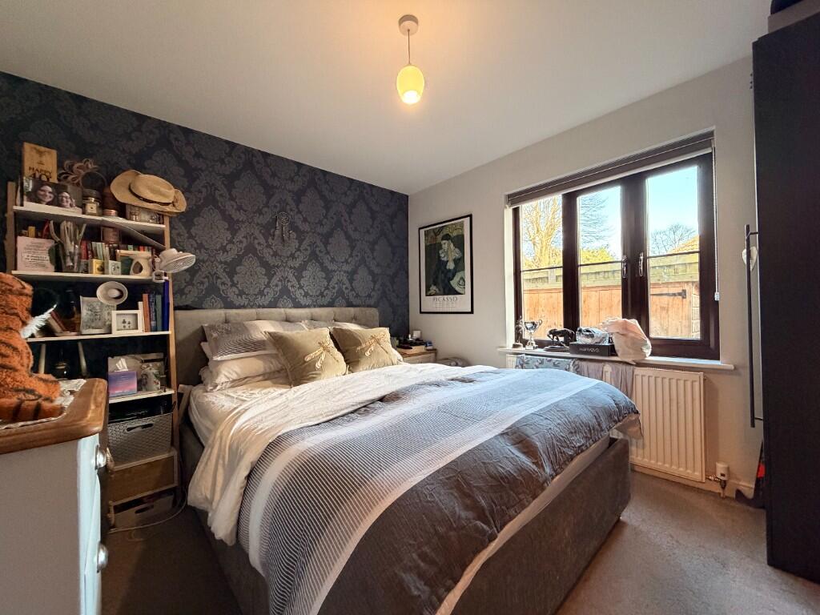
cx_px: 410
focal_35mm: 14
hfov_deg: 102.1
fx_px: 332
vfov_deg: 85.7
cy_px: 308
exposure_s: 1/59
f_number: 2.2
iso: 400
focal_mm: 2.22
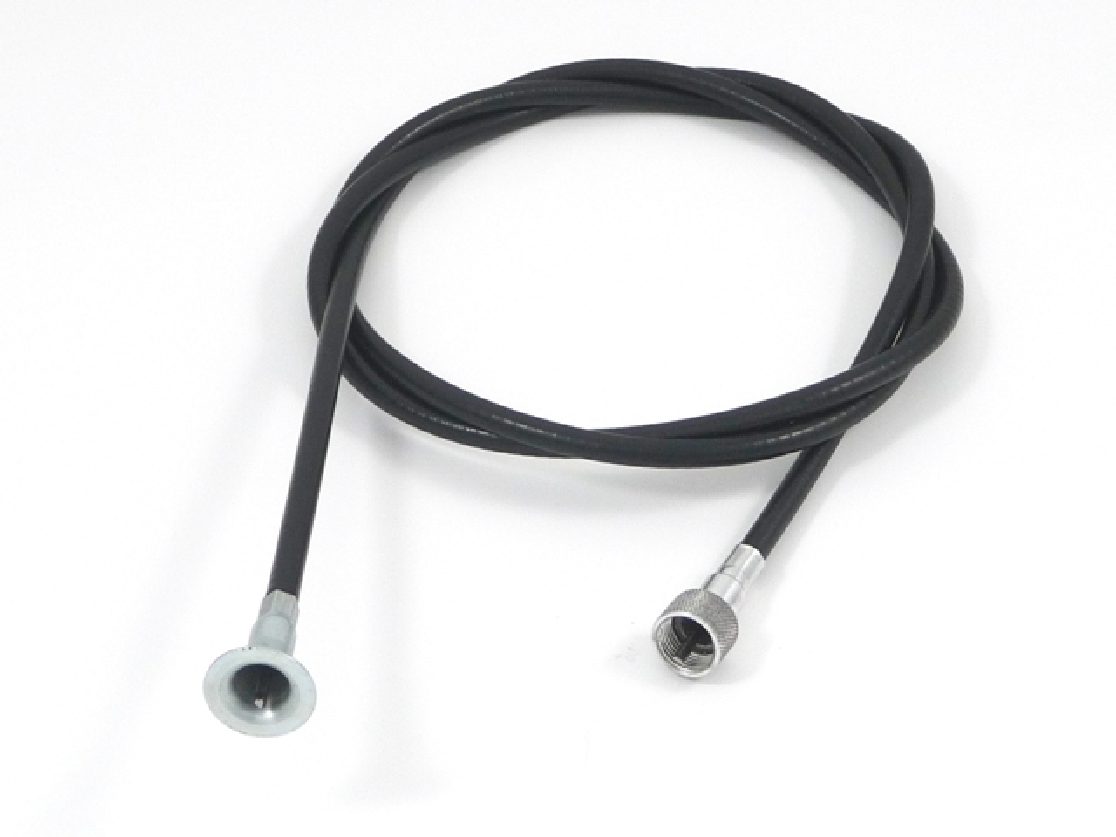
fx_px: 2450
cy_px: 418
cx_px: 558
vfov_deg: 19.4
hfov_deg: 25.7
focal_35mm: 76
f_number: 4.1
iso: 100
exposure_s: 1/50
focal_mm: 7.6
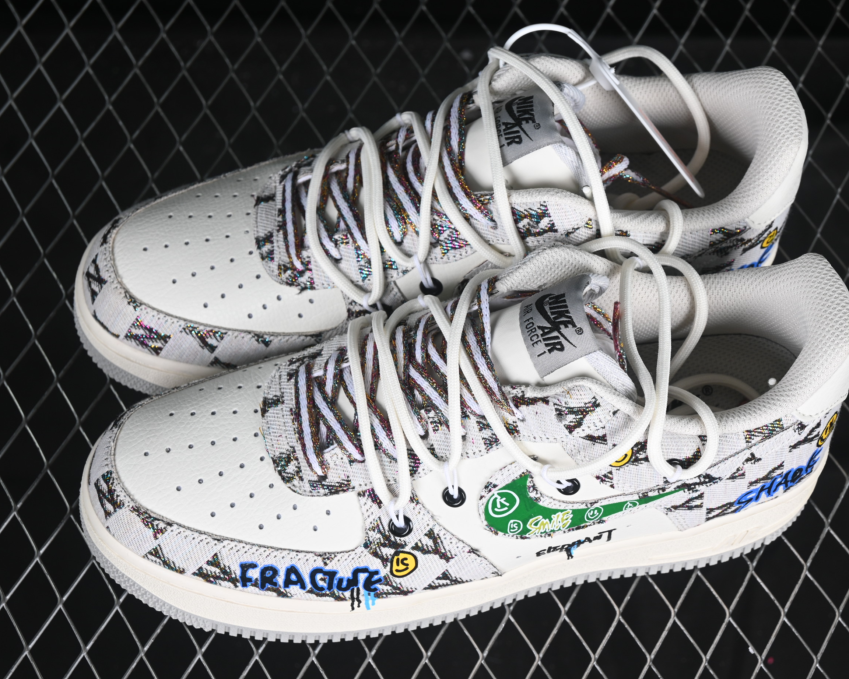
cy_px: 341
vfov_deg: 18.1
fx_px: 2136
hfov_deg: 22.5
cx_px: 463
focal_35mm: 85
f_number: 7.1
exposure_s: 1/80
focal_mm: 50
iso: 160
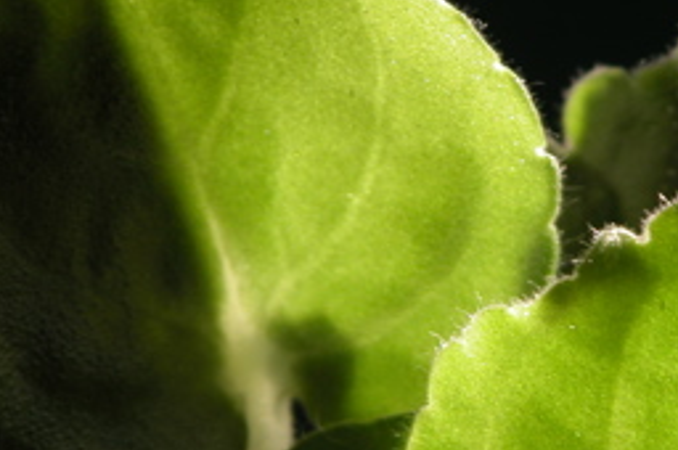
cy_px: 312
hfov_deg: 3.9
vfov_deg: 2.6
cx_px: 564
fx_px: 10063
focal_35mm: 535
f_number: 4.2
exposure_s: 1/59.8
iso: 100
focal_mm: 71.2
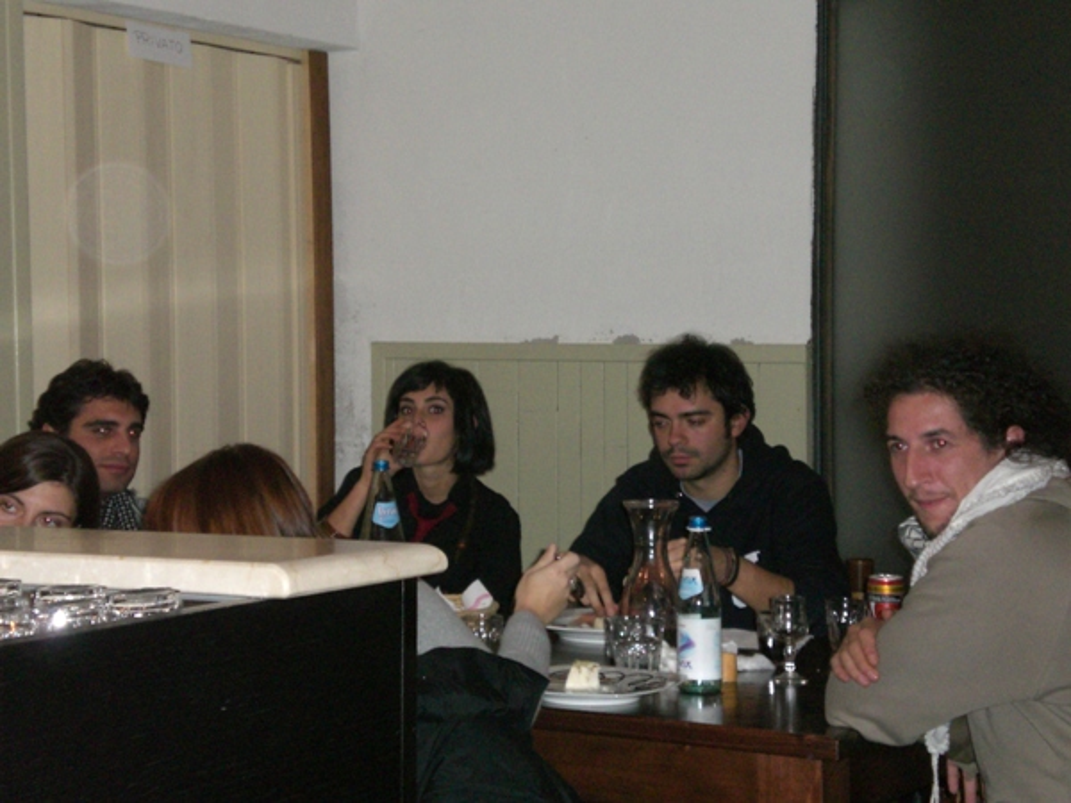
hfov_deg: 26.0
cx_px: 536
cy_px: 402
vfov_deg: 19.6
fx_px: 2320
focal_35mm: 75
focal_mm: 12.47
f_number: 4.5
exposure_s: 1/60
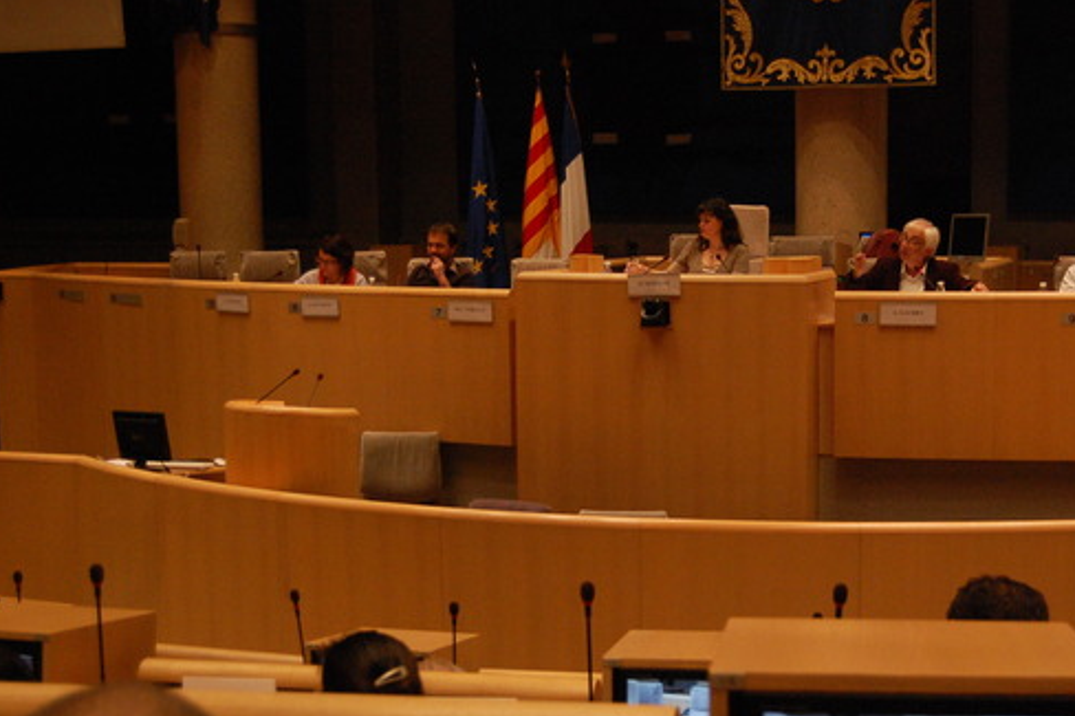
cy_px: 465
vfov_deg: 21.5
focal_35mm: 63
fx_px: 1881
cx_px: 663
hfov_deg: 31.8
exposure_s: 1/160
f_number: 4.5
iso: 1600
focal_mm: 32
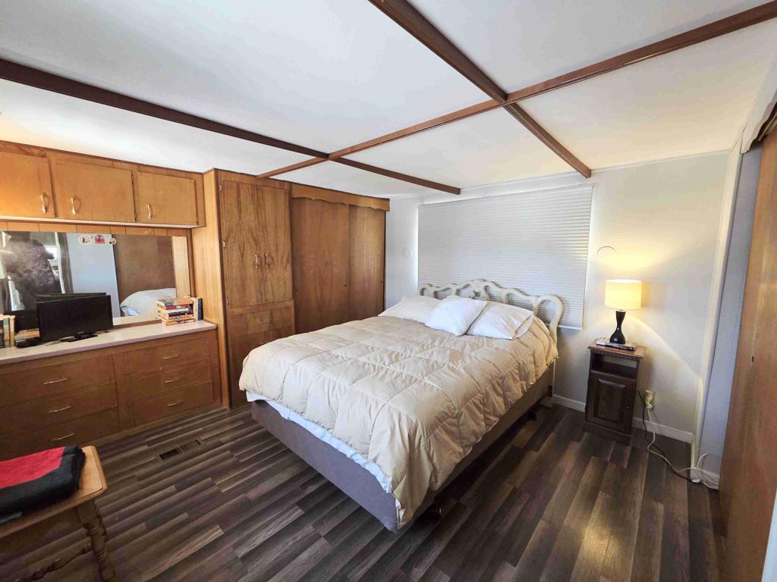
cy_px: 291
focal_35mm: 13
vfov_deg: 89.9
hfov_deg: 106.2
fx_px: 292
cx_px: 388
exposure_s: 1/60
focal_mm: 2.2
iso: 400
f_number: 2.2
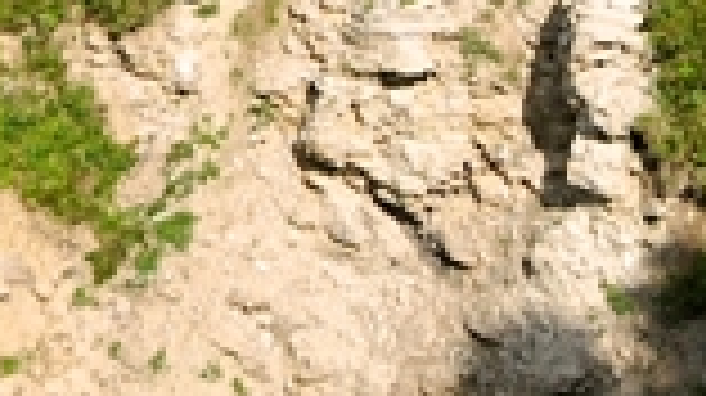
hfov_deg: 11.7
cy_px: -1008
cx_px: 526
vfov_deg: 5.9
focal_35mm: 184
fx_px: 3442
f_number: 11
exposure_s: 1/250
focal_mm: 18
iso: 160
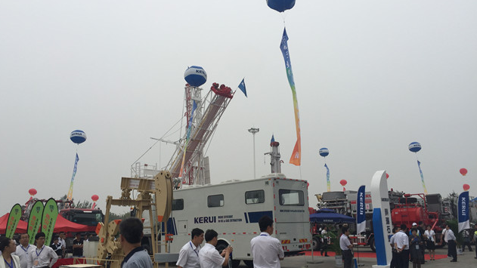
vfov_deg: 36.6
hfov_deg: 61.0
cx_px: 236
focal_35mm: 32
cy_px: 154
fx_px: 405
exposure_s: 1/879
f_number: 2.2
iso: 32
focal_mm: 4.15
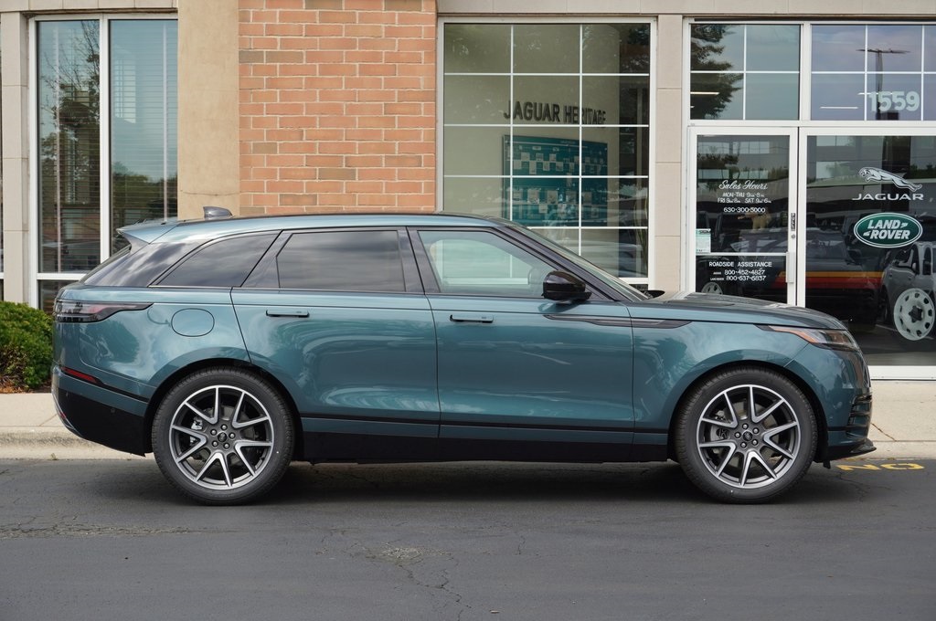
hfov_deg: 29.3
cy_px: 310
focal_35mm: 69
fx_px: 1792
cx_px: 468
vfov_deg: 19.7
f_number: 8
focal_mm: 46
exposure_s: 1/160
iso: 100
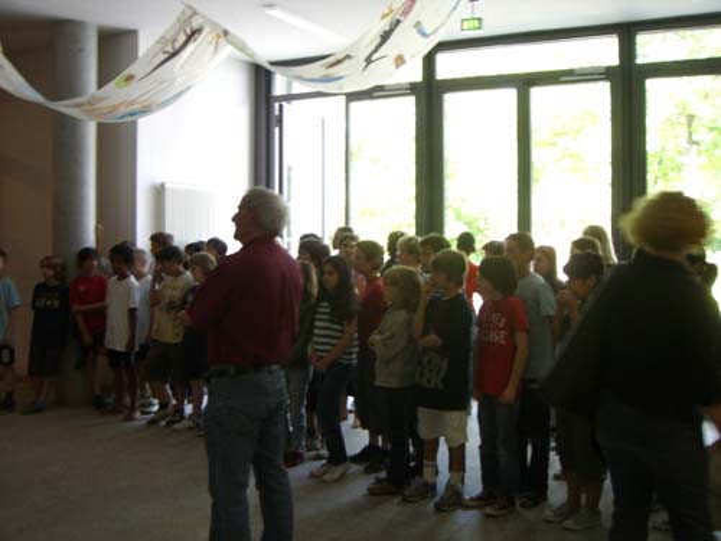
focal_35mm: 38
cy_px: 270
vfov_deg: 37.7
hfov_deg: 49.0
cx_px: 360
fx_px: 791
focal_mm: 6.2
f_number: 2.7
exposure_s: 1/20
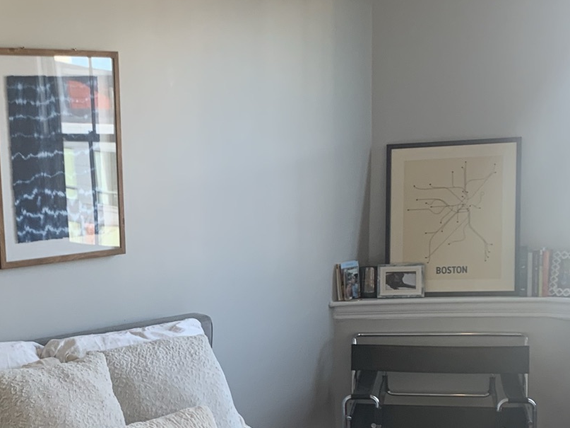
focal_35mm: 66
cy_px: 371
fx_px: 1087
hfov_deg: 28.7
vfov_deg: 21.8
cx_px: 111
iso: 100
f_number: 1.8
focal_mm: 4.25
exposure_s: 1/121
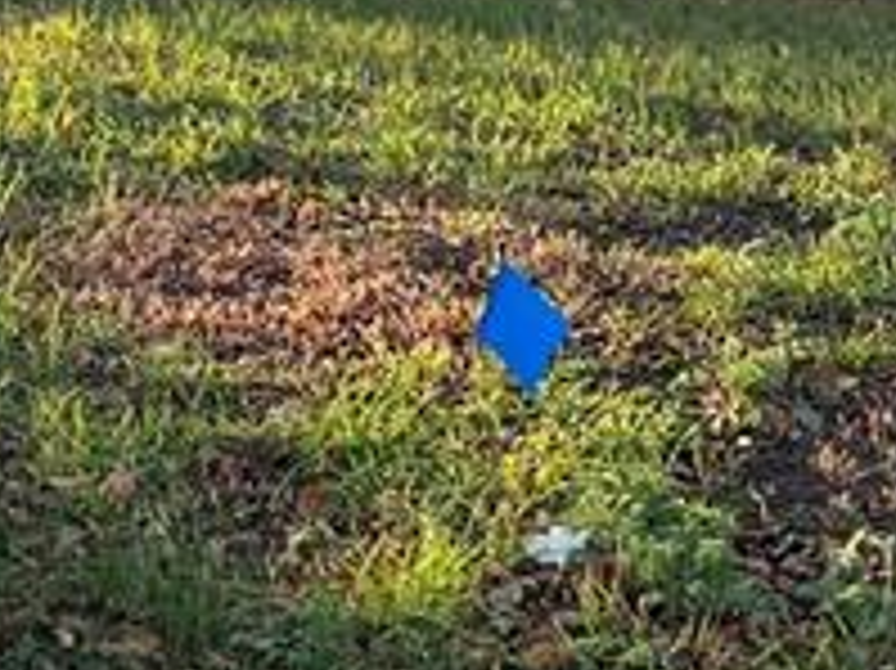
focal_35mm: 134
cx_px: 0
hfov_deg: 14.5
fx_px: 3466
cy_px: -355
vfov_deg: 10.6
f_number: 1.6
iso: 50
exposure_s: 1/727
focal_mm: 5.1
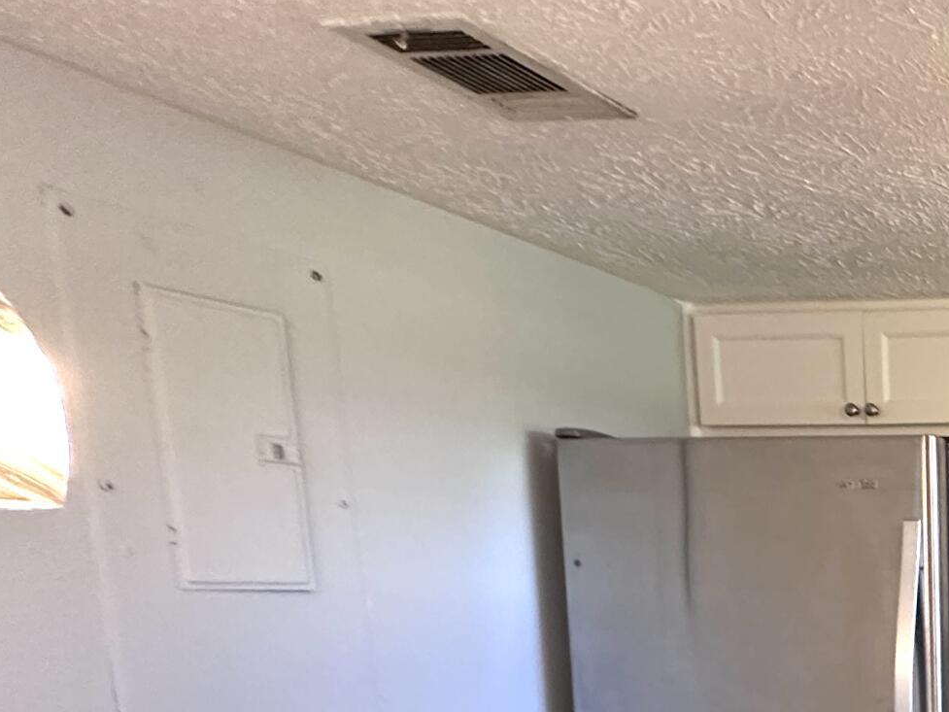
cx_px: 1312
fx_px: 1179
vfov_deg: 30.2
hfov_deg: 30.9
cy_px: 779
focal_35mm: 43
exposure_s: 1/60
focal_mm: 2.22
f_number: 2.2
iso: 320
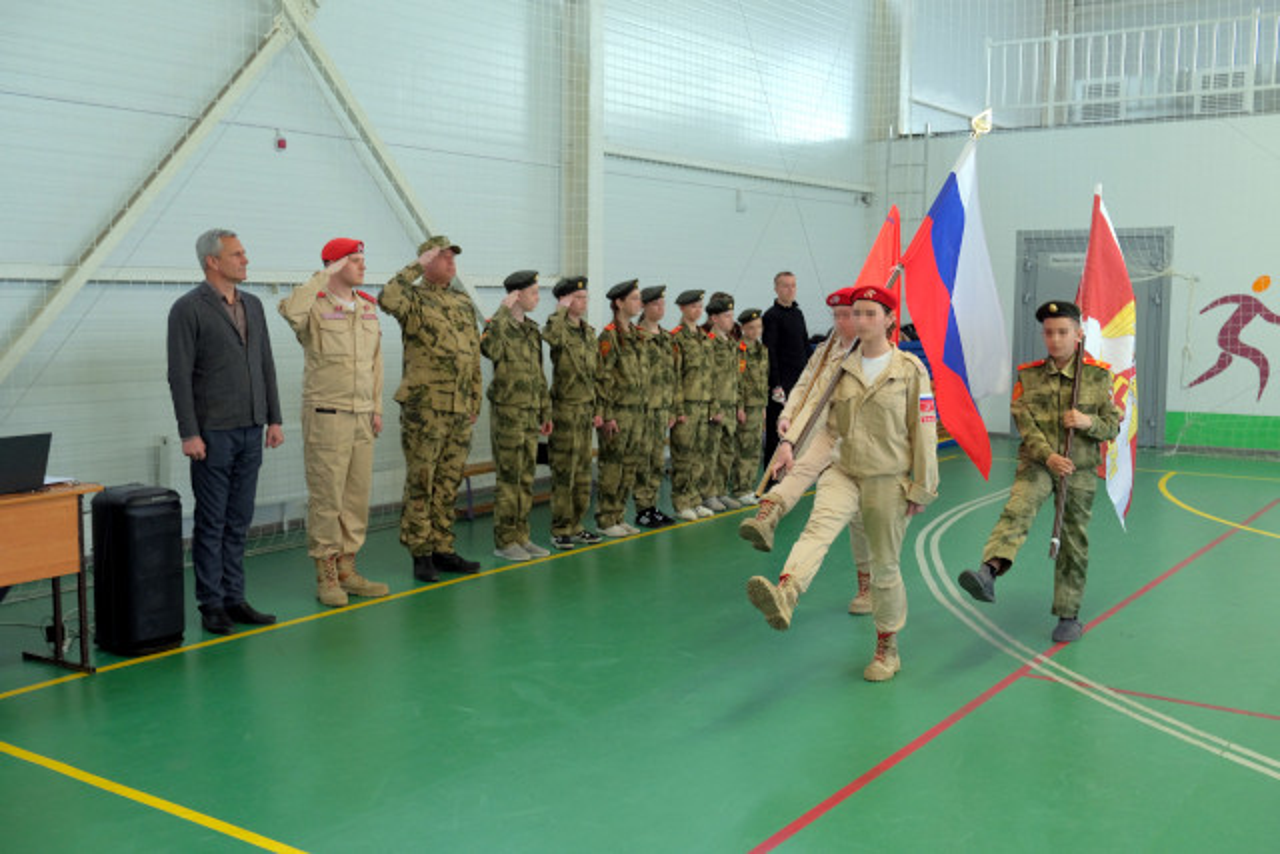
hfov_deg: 54.4
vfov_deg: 37.9
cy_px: 427
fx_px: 1245
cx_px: 640
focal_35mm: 35
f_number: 3.2
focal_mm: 23.3
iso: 1000
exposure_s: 1/250
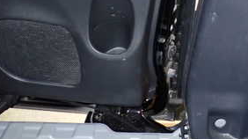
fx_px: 381
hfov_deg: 32.6
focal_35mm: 58
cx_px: 258
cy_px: -24
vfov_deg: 19.6
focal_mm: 4.5
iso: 400
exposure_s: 1/30
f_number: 2
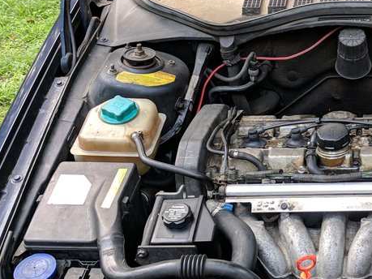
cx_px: 376
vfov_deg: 21.5
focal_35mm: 68
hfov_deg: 26.9
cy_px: 80
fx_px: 731
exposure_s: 1/120
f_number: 2
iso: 143
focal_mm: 4.67
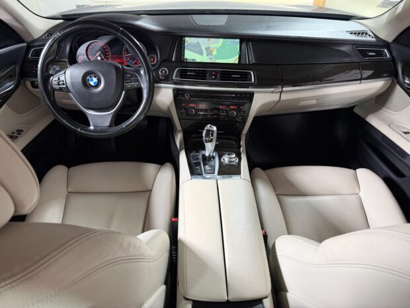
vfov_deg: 56.8
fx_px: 284
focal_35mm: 24
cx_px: 205
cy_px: 154
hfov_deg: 71.6
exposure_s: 1/50
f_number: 1.78
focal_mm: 6.76
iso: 320
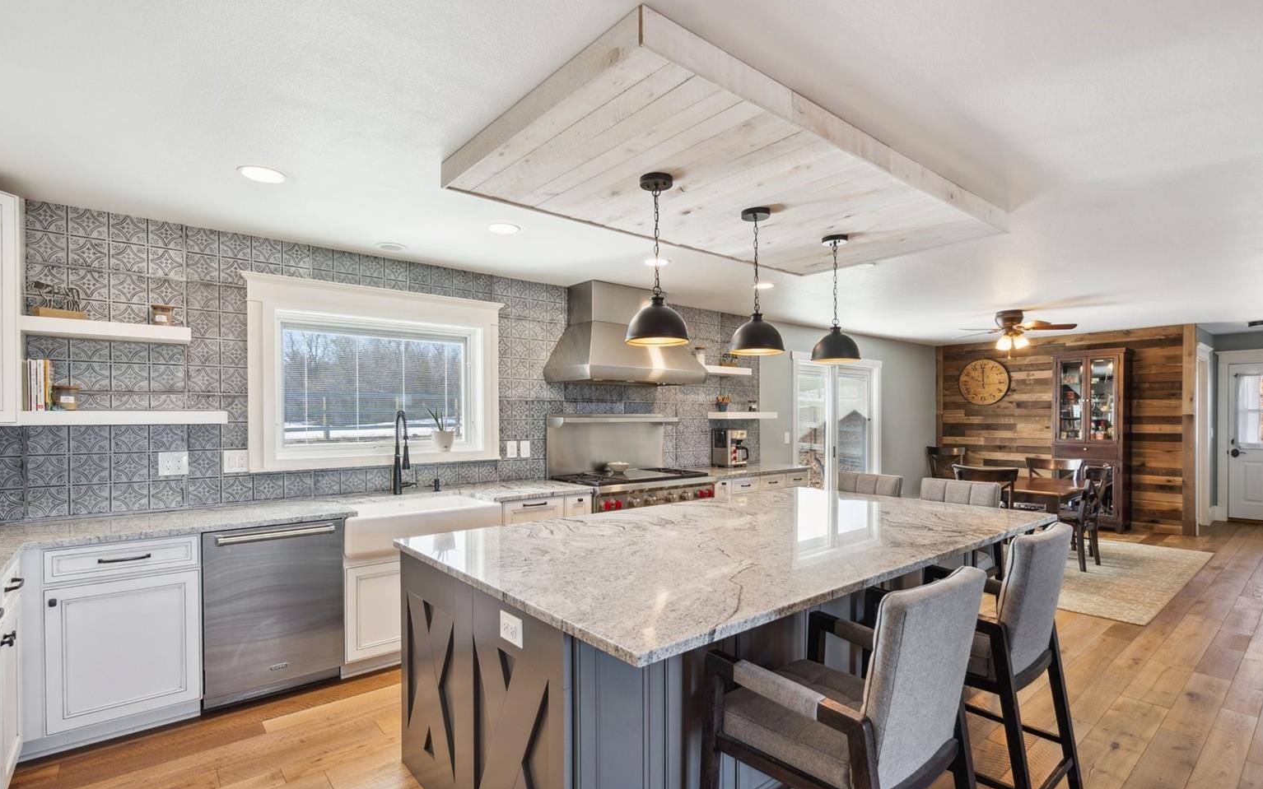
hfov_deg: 94.3
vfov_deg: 67.9
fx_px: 585
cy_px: 419
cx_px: 642
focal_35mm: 17
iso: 100
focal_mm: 16
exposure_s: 1/6
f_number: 6.7
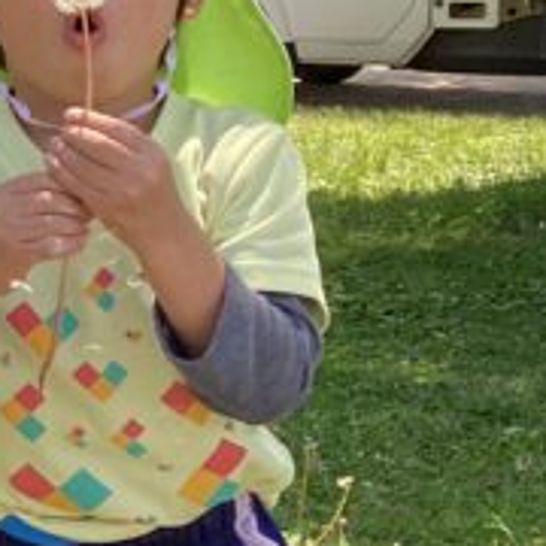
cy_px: 167
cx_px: -552
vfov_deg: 14.9
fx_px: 2088
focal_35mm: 117
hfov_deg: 12.9
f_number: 2.4
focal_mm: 3.3
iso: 25
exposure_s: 1/203
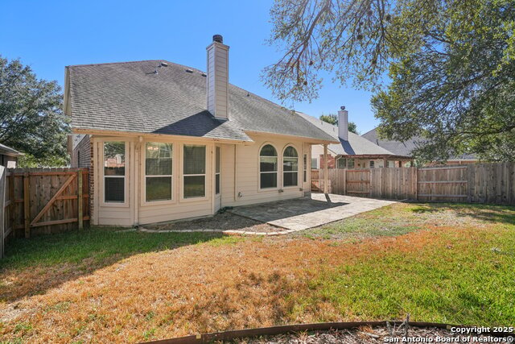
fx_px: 229
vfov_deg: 73.8
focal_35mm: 16
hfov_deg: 96.7
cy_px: 172
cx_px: 258
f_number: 8
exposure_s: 1/350
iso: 200
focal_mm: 16
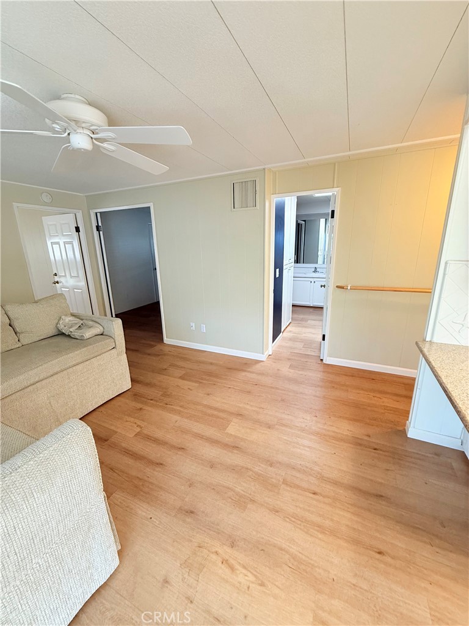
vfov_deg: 102.1
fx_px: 253
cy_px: 313
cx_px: 234
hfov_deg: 85.7
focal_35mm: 14
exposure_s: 1/120
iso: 250
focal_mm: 2.22
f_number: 2.2
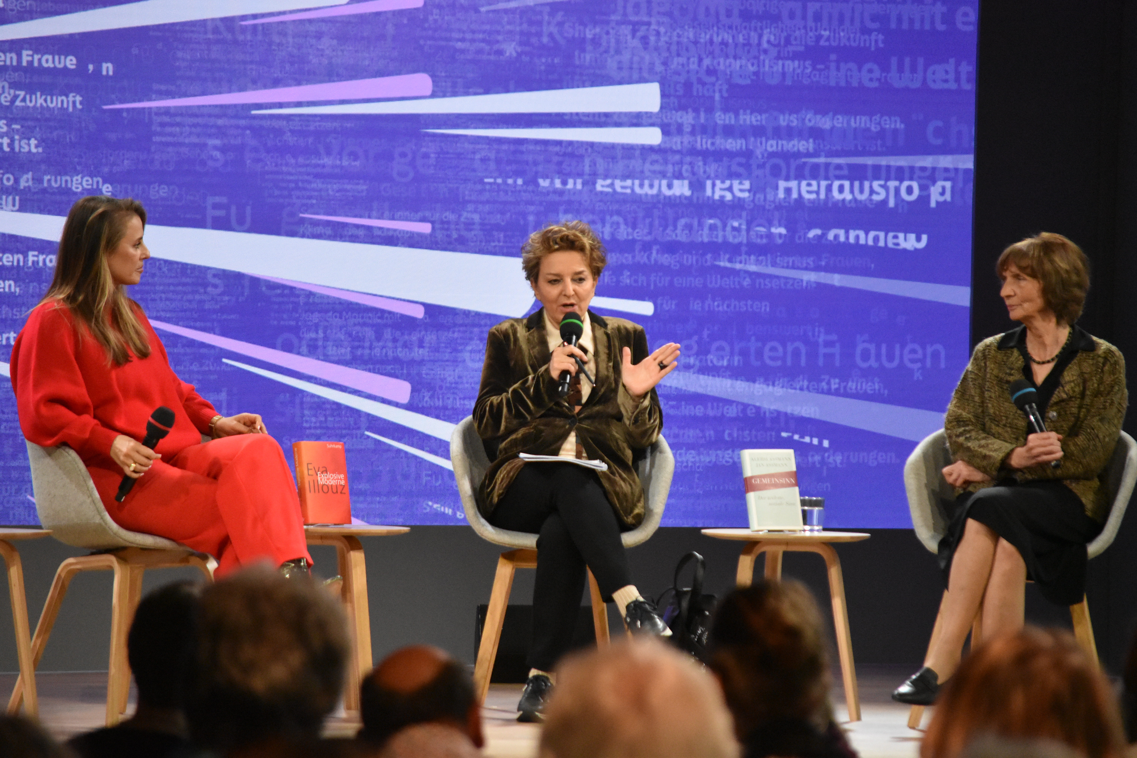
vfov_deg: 6.3
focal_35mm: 218
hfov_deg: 9.5
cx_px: 568
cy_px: 379
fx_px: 6869
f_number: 5
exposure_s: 1/500
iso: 4000
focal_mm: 145
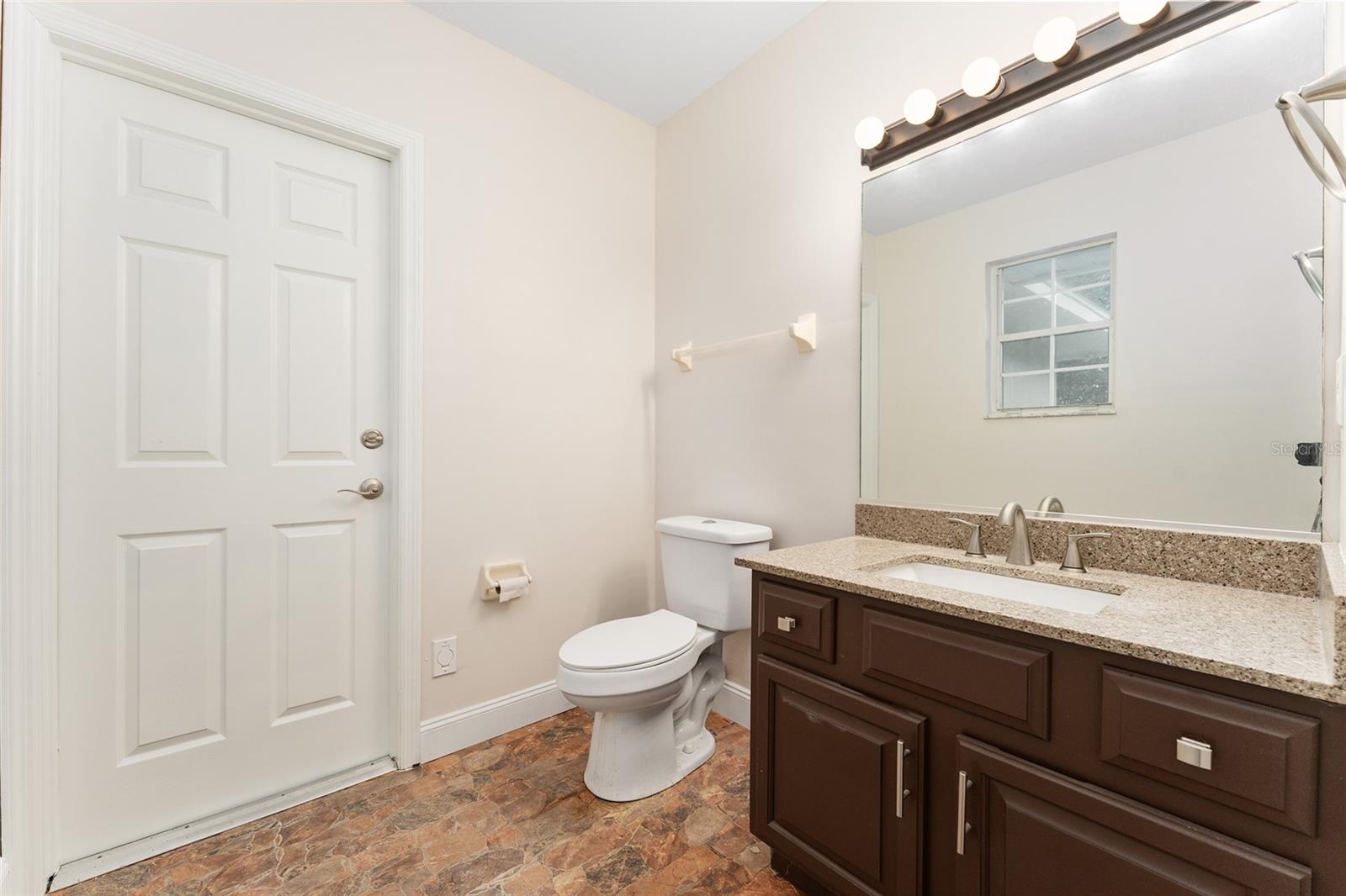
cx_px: 673
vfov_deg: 81.2
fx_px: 523
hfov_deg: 104.3
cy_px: 448
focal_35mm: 14
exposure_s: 1/10
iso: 500
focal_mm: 14
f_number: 7.1
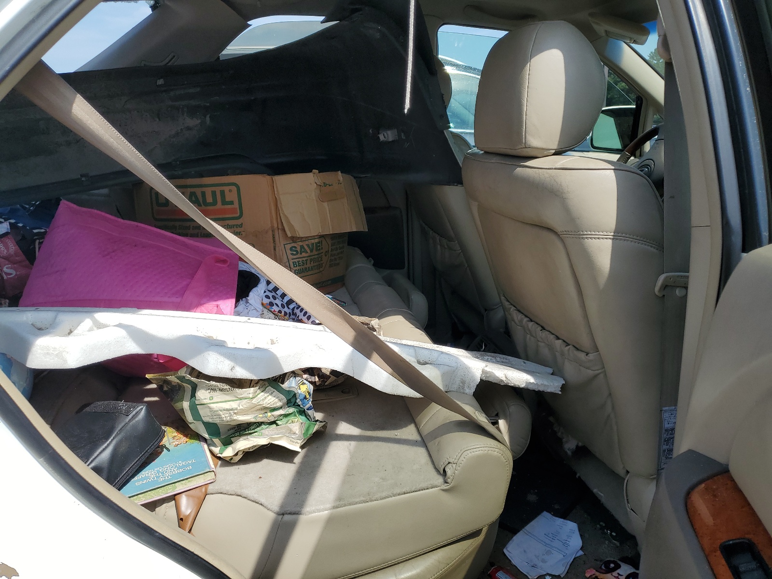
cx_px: 386
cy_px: 290
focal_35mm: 26
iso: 50
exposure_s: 1/2500
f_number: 1.5
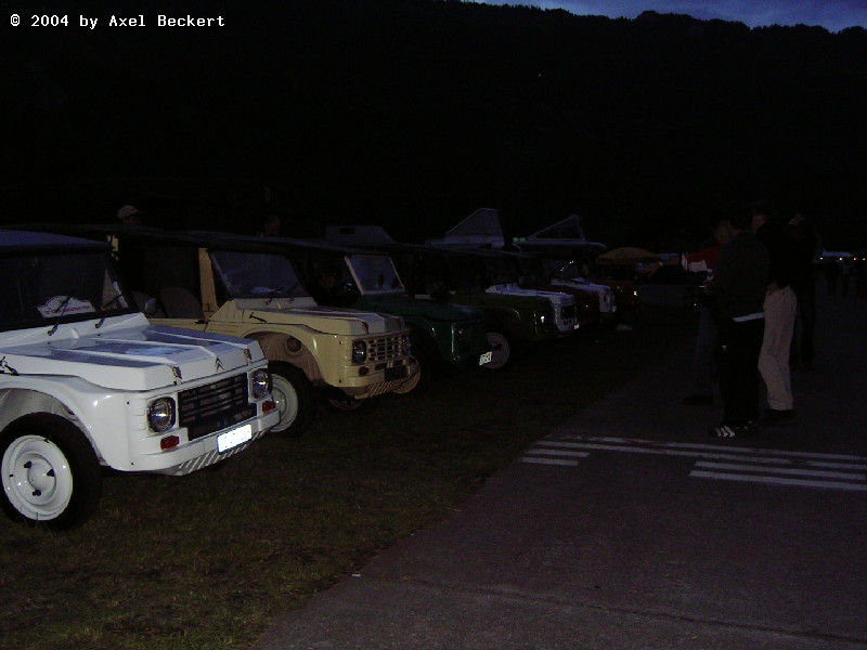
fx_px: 902
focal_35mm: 36
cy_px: 325
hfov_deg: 51.4
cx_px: 434
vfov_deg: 39.7
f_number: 2.8
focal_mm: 5.6
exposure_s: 1/30
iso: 121
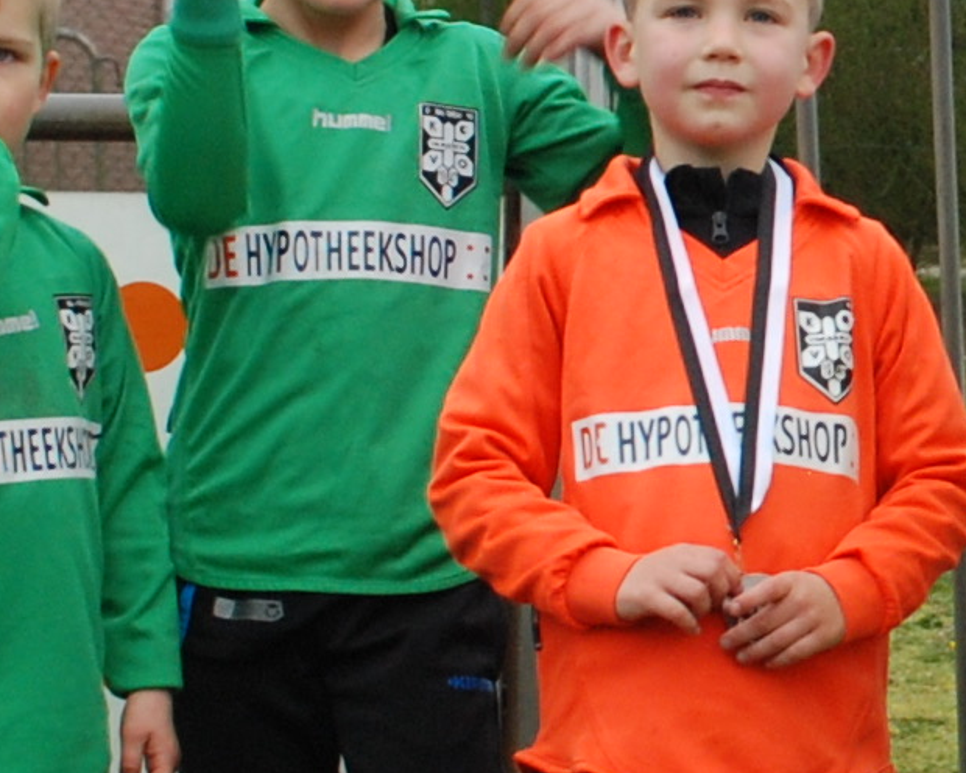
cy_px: 231
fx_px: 5032
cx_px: 1460
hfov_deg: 10.6
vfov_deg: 8.8
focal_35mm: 176
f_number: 5.6
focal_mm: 20
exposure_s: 1/125
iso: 320
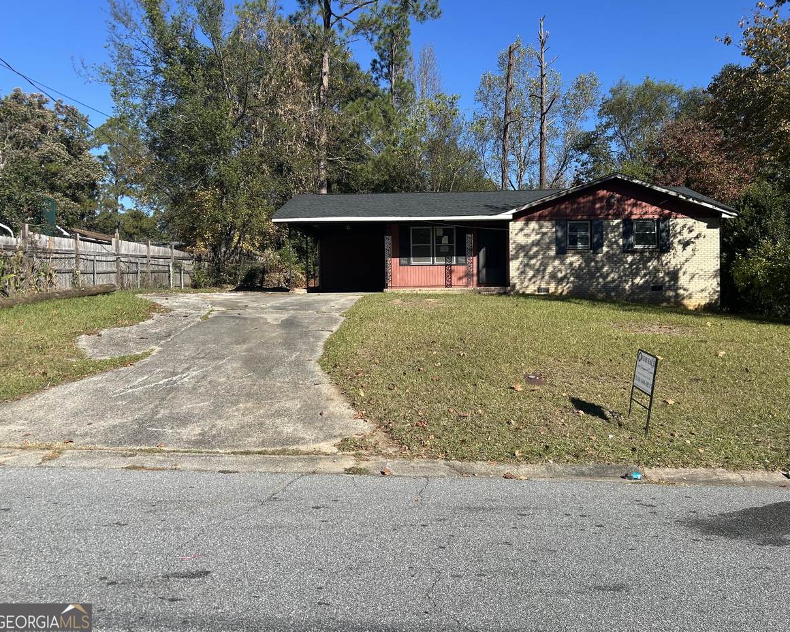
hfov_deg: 62.1
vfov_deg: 51.5
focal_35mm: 28
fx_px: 655
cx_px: 430
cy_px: 309
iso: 50
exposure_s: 1/3165
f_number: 1.5
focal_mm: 5.7
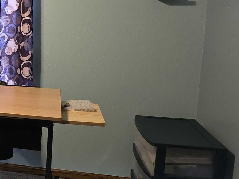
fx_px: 538
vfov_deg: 18.9
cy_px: 66
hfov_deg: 22.1
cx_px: -84
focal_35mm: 78
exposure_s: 1/24
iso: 100
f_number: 1.7
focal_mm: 6.3
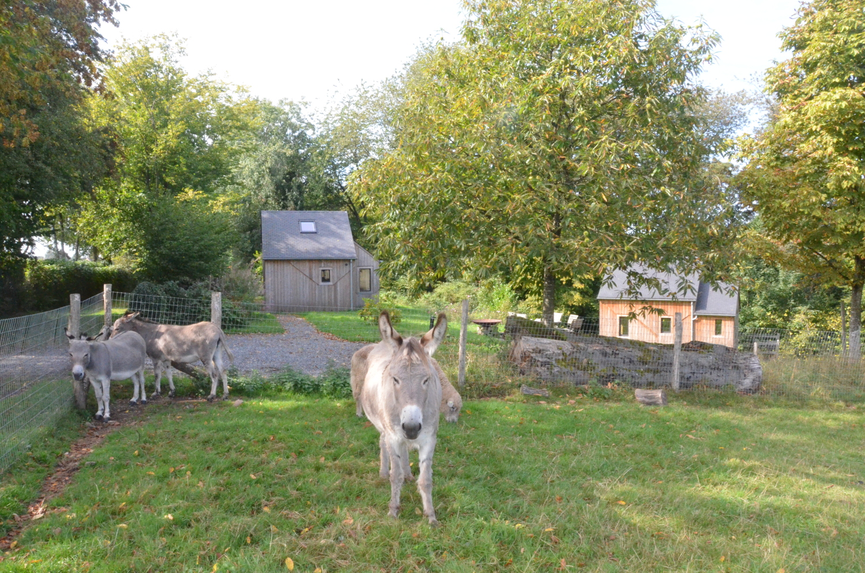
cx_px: 432
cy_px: 286
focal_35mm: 27
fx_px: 648
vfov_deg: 47.8
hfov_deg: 67.5
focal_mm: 18
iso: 5000
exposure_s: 1/250
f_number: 22
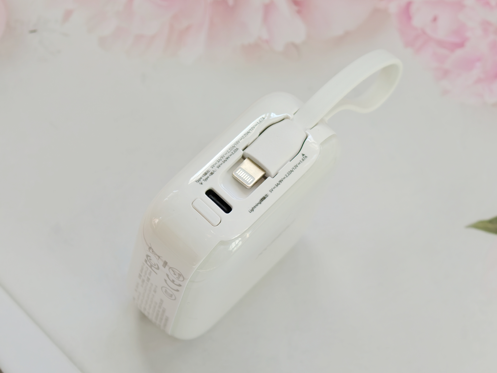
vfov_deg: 11.0
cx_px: 248
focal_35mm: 135
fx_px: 1938
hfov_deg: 14.6
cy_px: 186
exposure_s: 1/200
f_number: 2.1
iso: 125
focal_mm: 16.53
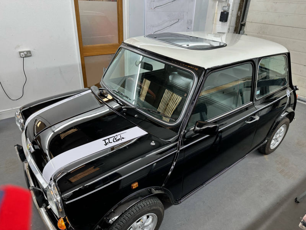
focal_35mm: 24
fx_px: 212
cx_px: 153
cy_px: 115
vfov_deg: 56.8
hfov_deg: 71.6
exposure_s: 1/100
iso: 80
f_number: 1.78
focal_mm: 6.86
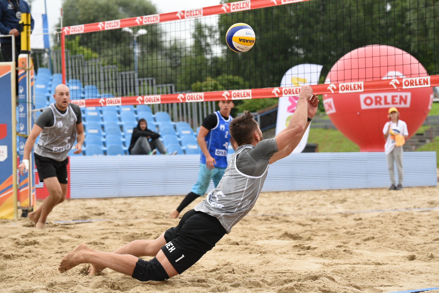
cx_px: 220
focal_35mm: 105
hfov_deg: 19.5
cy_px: 146
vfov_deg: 13.0
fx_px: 1280
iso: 2500
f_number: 5
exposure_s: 1/3200
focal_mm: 105
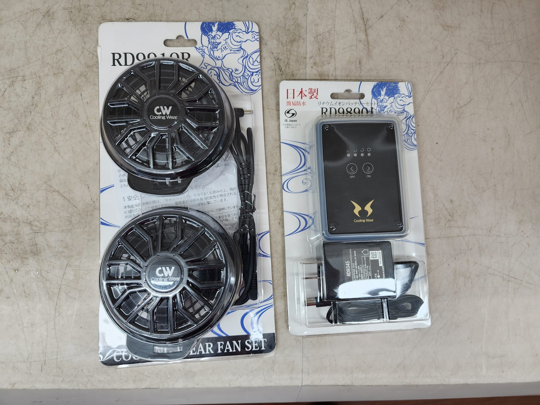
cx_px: 270
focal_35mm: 23
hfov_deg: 73.9
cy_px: 202
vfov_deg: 58.9
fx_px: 359
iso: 64
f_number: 1.8
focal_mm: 6.4
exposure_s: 1/120
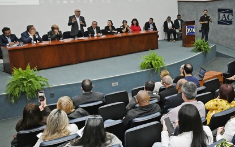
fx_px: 269
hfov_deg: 43.2
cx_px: 211
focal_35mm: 42
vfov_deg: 30.5
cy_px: 58
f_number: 5
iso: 2500
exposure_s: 1/200
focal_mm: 17
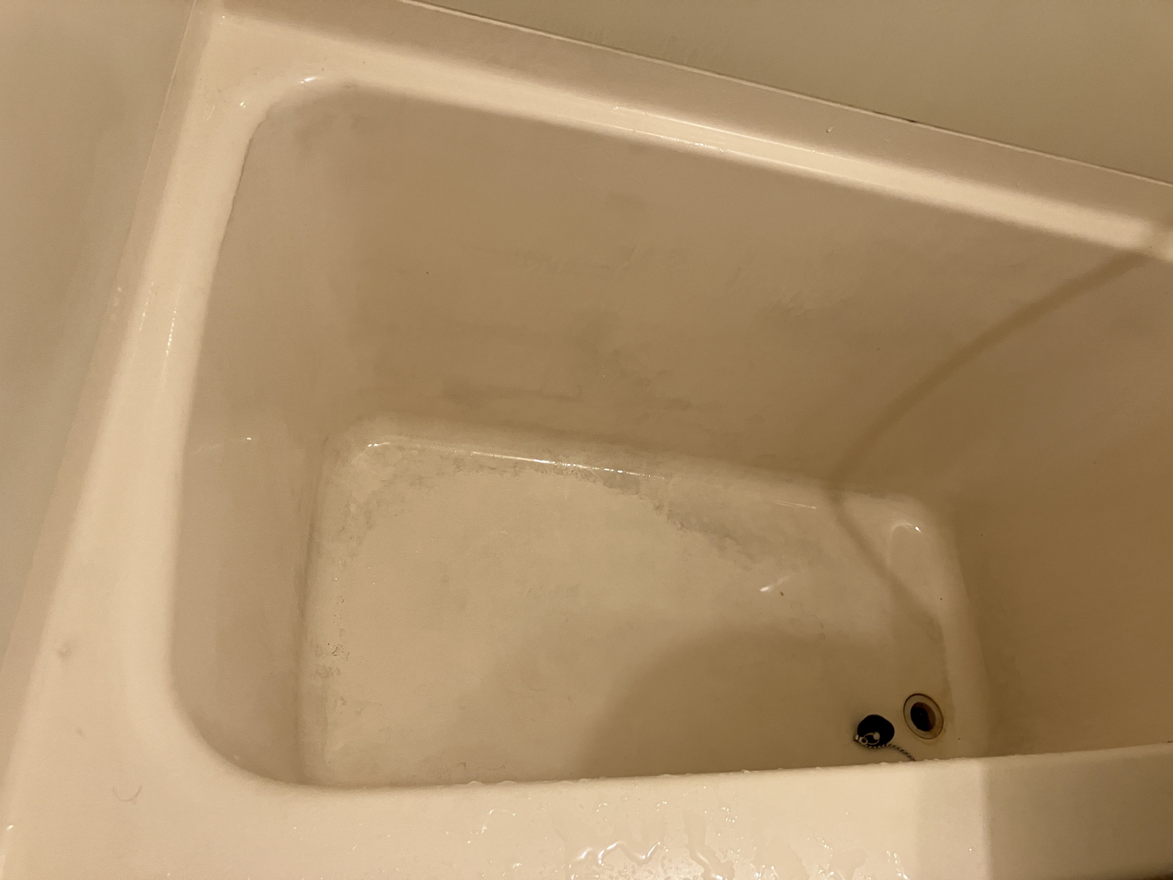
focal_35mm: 28
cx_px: 586
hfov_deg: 63.4
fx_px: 949
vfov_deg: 49.7
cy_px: 440
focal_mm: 3.99
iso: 125
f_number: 1.8
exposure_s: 1/50
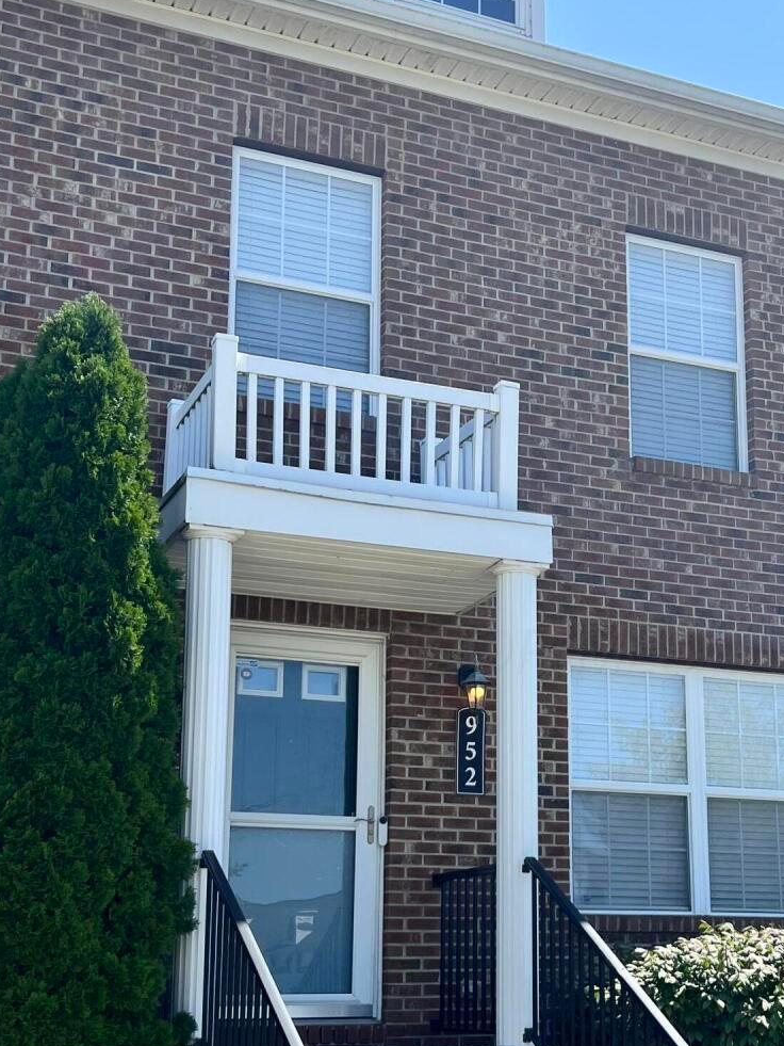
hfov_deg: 27.3
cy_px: 650
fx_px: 1600
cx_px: 539
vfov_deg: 36.0
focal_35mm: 53
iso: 50
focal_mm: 5.7
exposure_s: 1/3571
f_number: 1.5
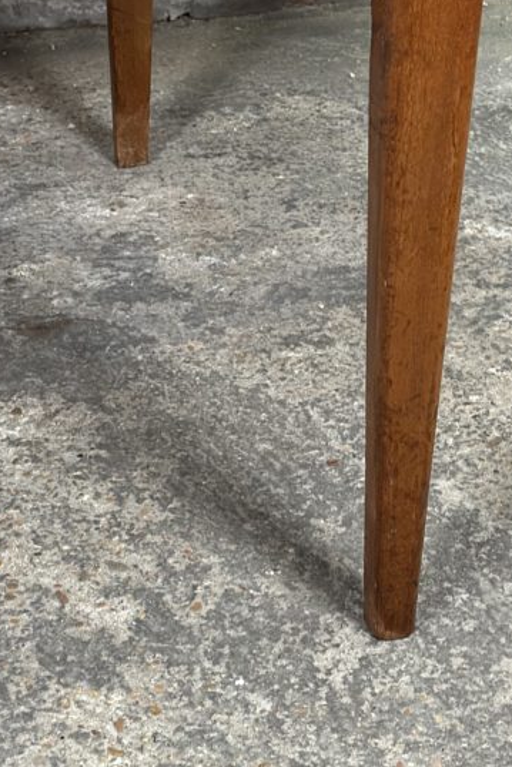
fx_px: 2025
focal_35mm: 95
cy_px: 221
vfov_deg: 21.3
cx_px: 305
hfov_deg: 14.4
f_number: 1.78
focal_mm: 6.86
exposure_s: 1/33
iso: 250
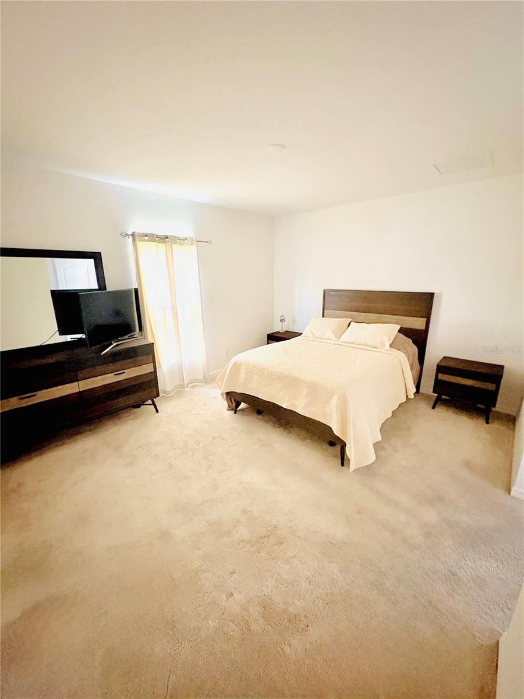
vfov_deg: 102.1
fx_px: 283
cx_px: 262
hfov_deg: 85.7
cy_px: 350
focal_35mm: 14
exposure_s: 1/57
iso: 1000
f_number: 2.2
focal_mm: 2.22
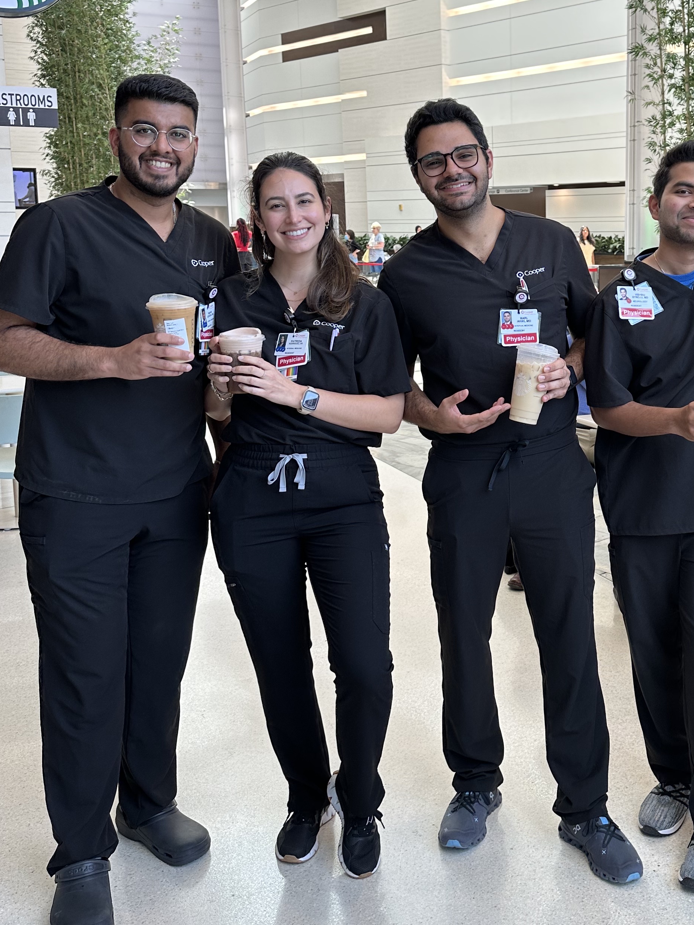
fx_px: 1042
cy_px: 379
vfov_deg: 47.6
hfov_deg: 35.7
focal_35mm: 39
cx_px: 550
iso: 64
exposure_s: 1/120
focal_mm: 6.86
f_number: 1.78
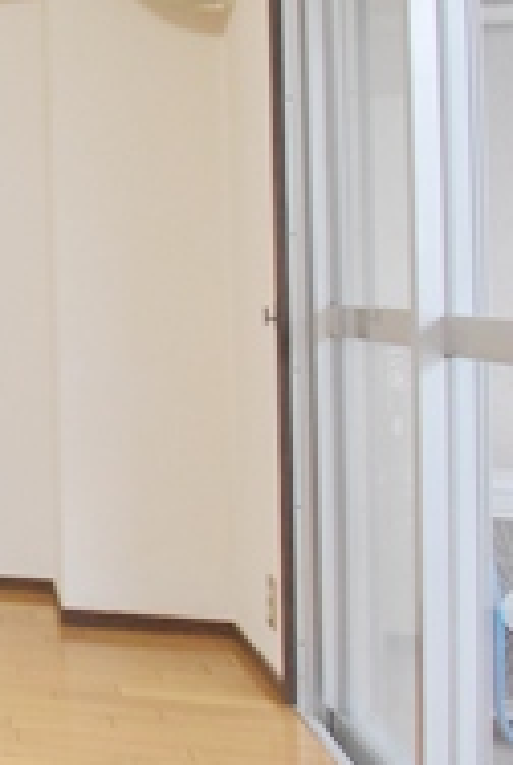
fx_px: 1086
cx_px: -594
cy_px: 309
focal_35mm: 51
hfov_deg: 16.9
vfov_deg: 38.7
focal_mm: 10
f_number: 5.6
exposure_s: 1/125
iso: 2000
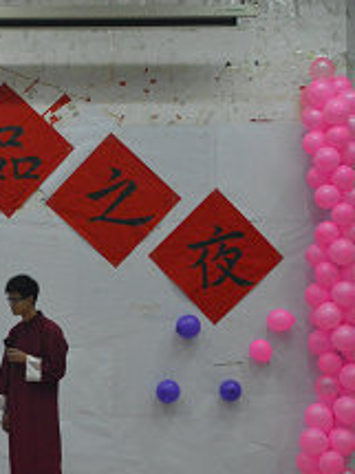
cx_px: -51
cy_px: 291
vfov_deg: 16.3
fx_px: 1655
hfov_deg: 12.0
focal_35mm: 121
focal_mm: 45
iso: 3200
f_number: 5.3
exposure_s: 1/125
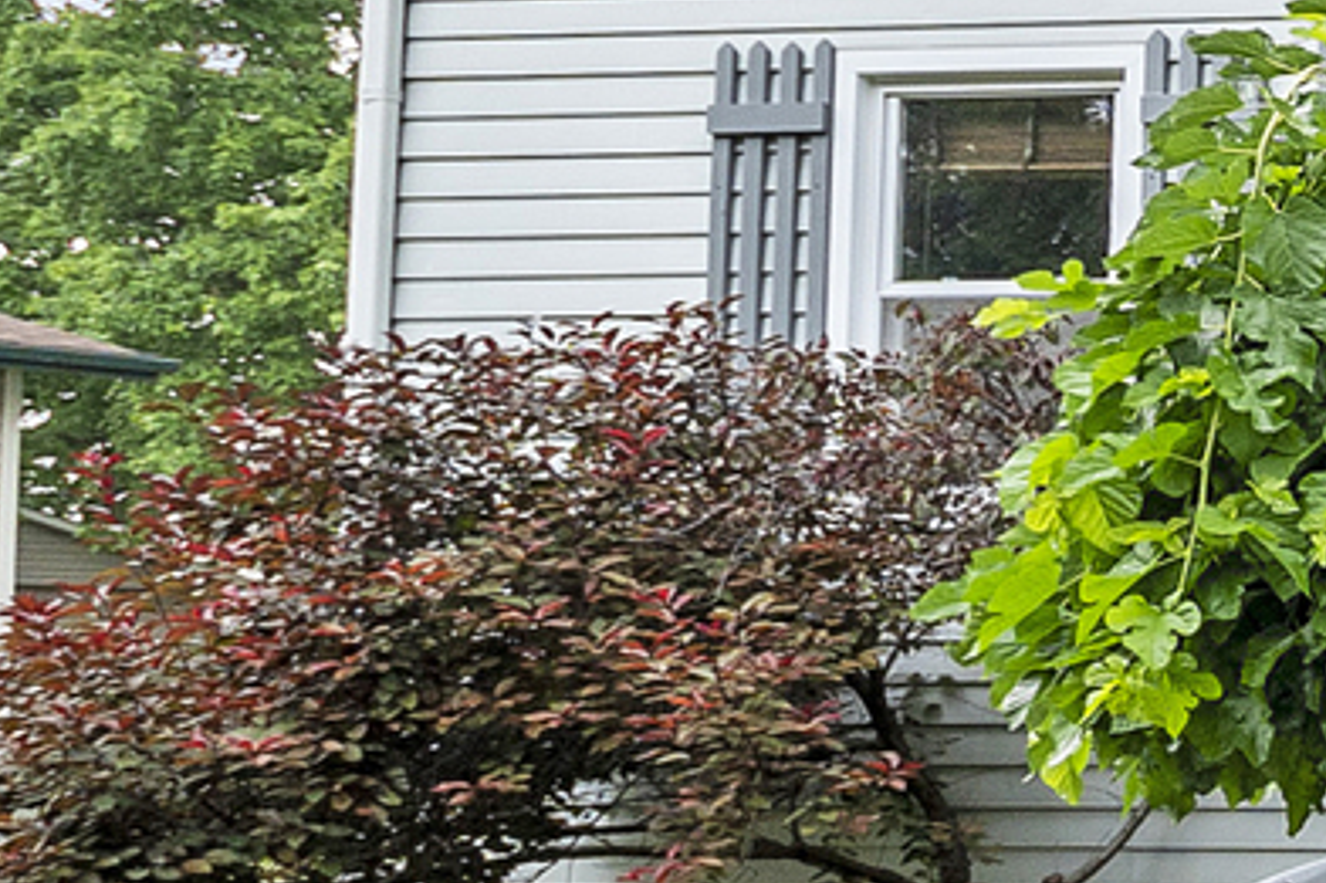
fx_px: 2283
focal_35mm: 62
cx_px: 2469
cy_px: -51
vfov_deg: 21.0
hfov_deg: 20.6
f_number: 7.1
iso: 250
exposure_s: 1/80
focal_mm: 10
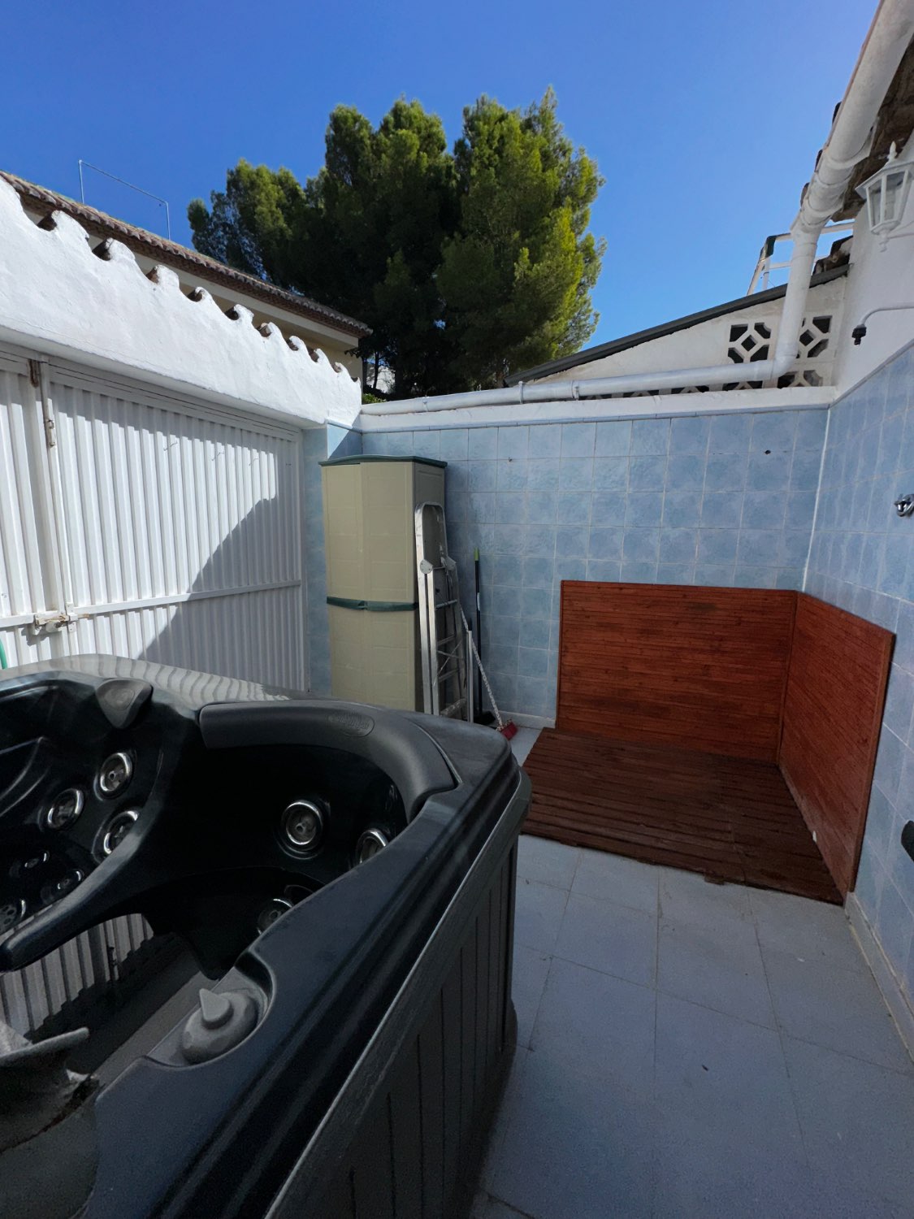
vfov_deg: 102.1
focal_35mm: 14
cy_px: 610
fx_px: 493
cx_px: 457
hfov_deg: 85.7
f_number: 2.2
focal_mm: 2.22
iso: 32
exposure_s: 1/3731
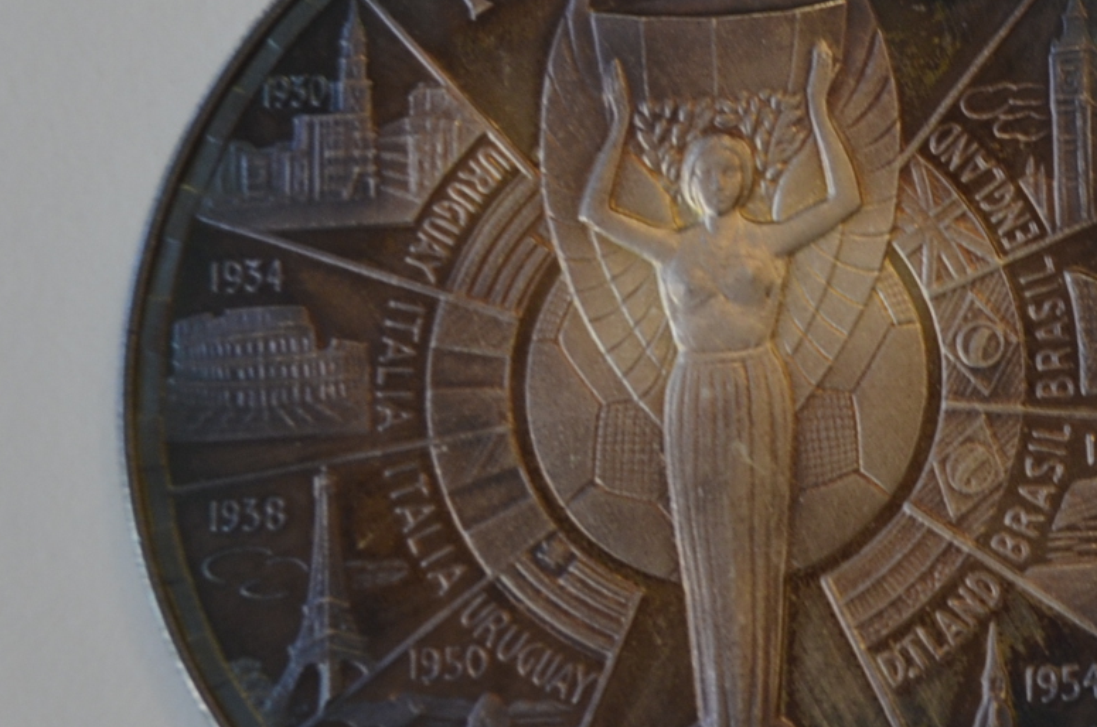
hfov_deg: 13.4
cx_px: 1714
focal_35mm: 143
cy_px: 406
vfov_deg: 9.6
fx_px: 4350
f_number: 8
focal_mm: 30
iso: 320
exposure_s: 1/60
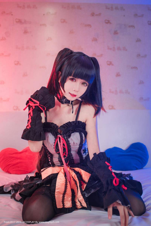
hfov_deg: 37.9
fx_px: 220
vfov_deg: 54.4
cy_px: 113
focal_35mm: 35
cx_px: 76
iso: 200
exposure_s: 1/160
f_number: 2.8
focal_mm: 35
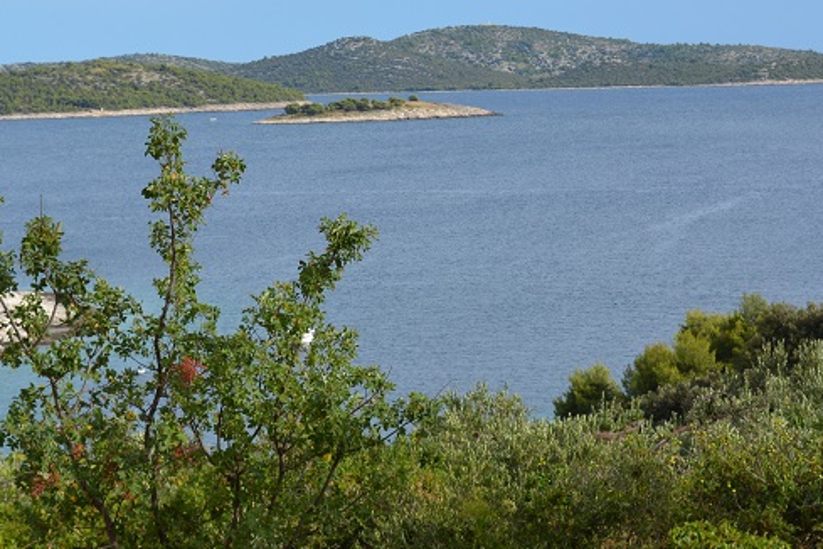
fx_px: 2652
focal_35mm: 116
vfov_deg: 11.8
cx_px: 364
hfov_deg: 17.6
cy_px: 155
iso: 110
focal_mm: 42
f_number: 8
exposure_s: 1/250
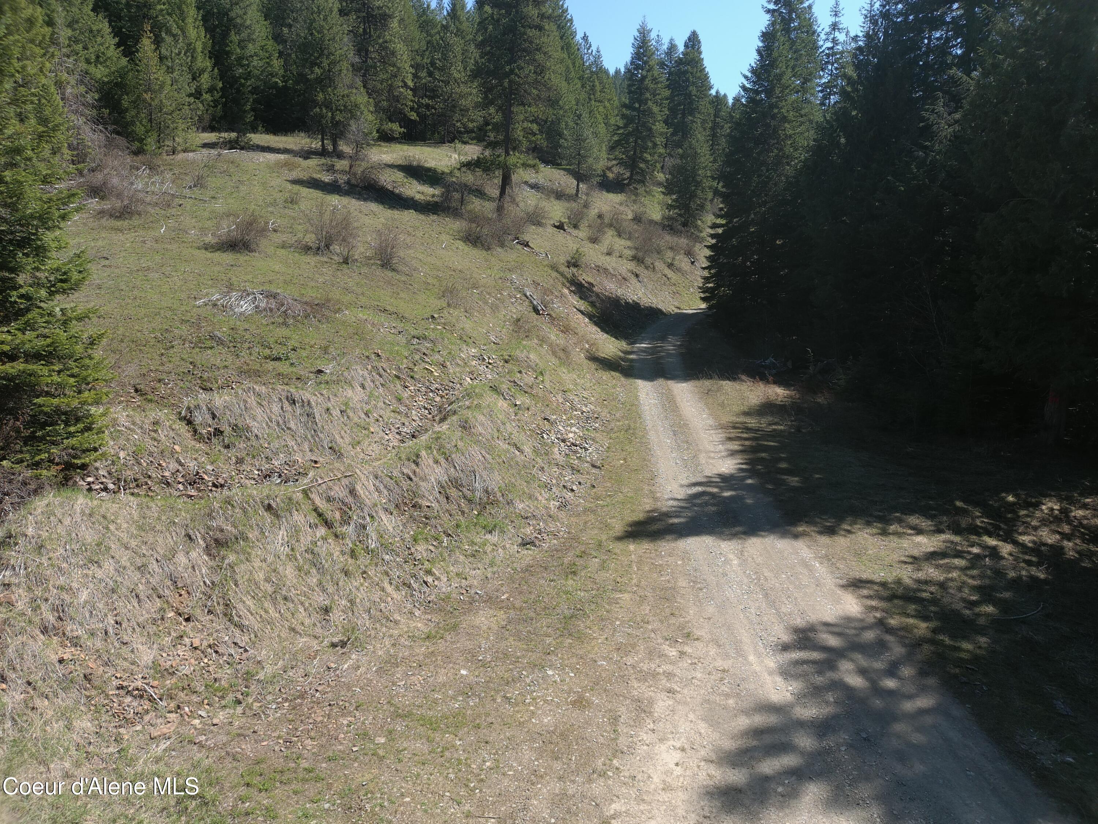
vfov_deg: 53.1
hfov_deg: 67.3
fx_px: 825
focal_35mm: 26
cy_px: 412
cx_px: 549
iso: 100
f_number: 1.8
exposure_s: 1/640
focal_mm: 4.74
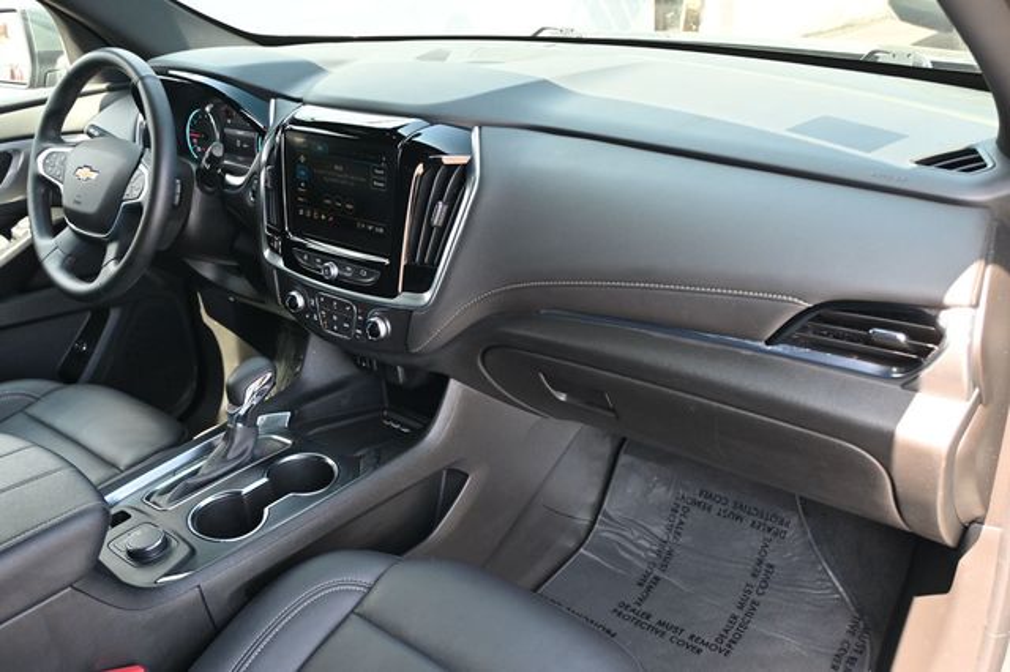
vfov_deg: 41.7
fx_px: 883
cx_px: 505
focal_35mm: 32
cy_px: 336
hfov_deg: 59.5
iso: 800
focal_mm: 21
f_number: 4
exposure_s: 1/125
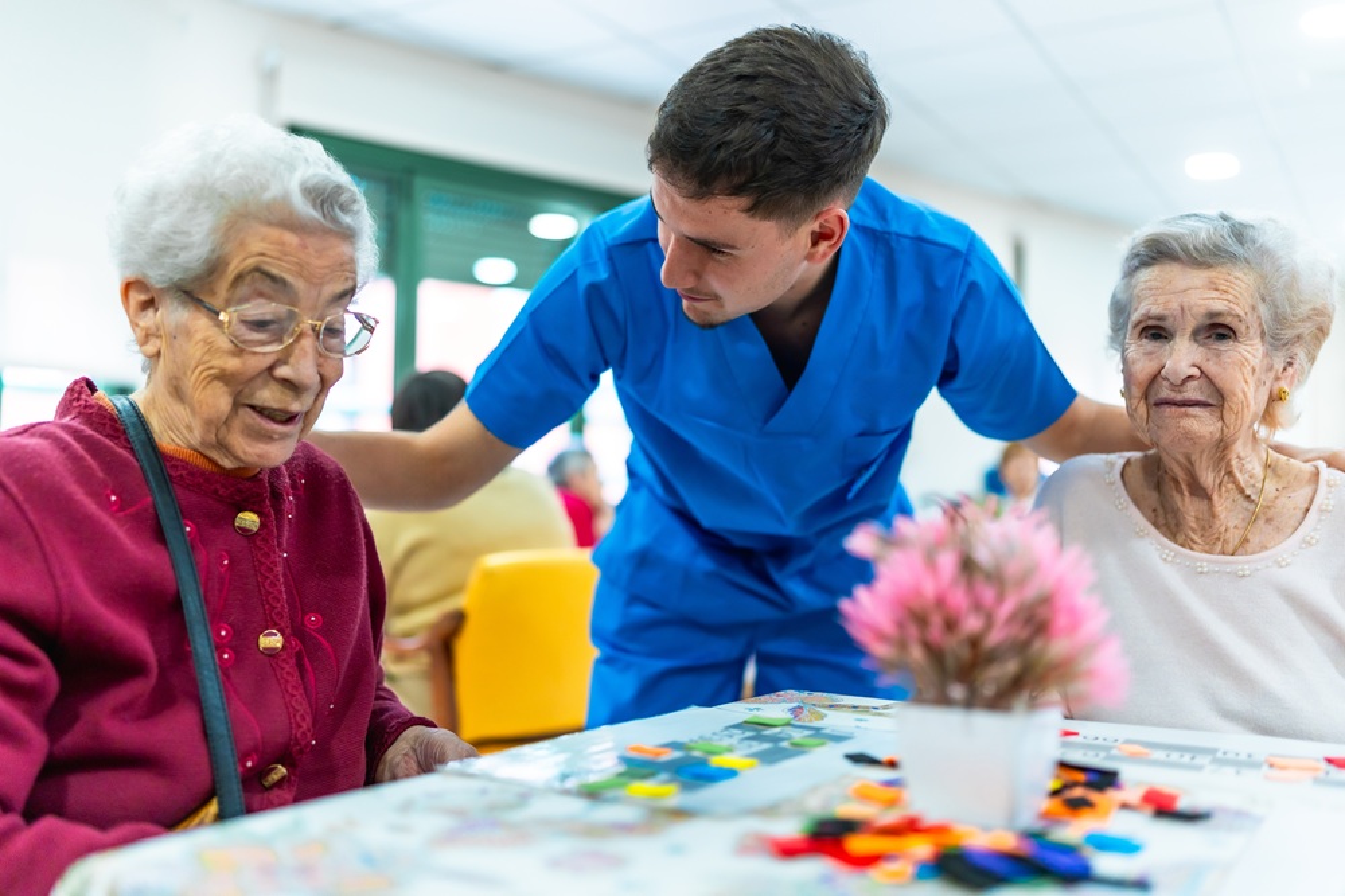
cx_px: 672
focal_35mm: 35
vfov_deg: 37.8
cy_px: 448
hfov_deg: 54.5
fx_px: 1307
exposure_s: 1/320
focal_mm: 35
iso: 800
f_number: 1.4
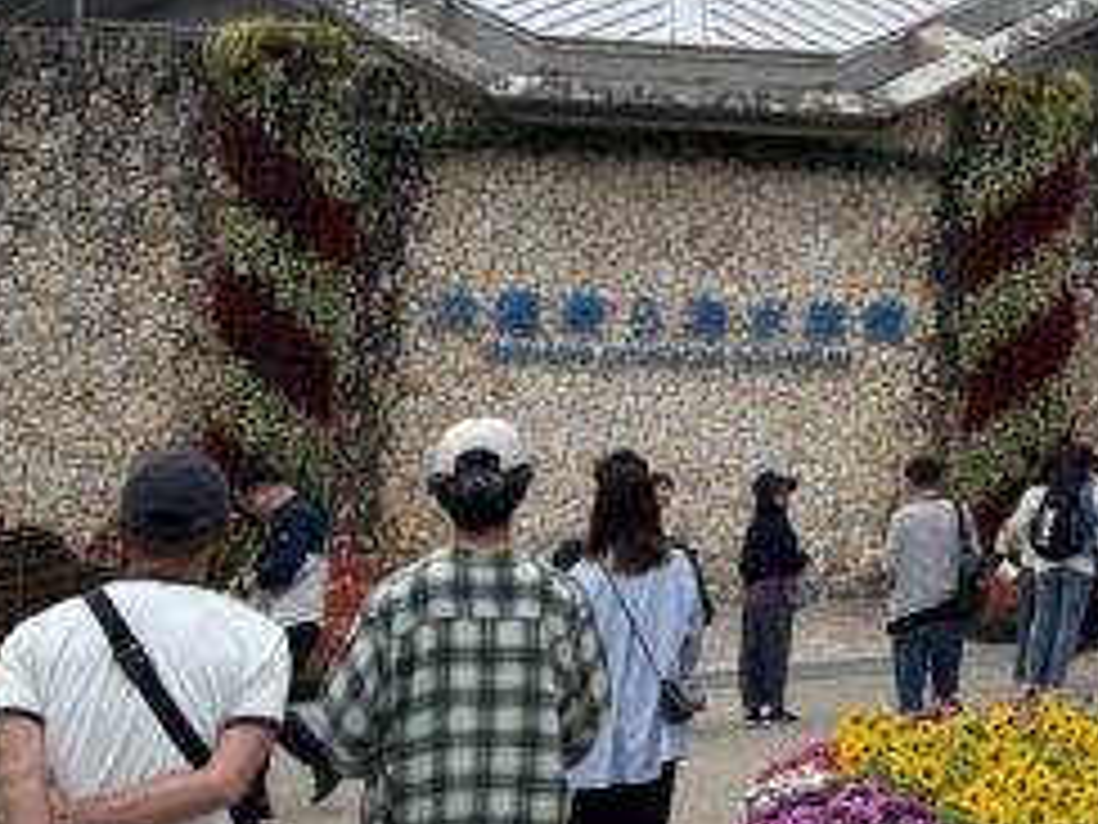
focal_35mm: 82
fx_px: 2601
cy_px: 54
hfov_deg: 21.8
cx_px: 1377
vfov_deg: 17.7
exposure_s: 1/4950
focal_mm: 5.96
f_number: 1.6
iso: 50
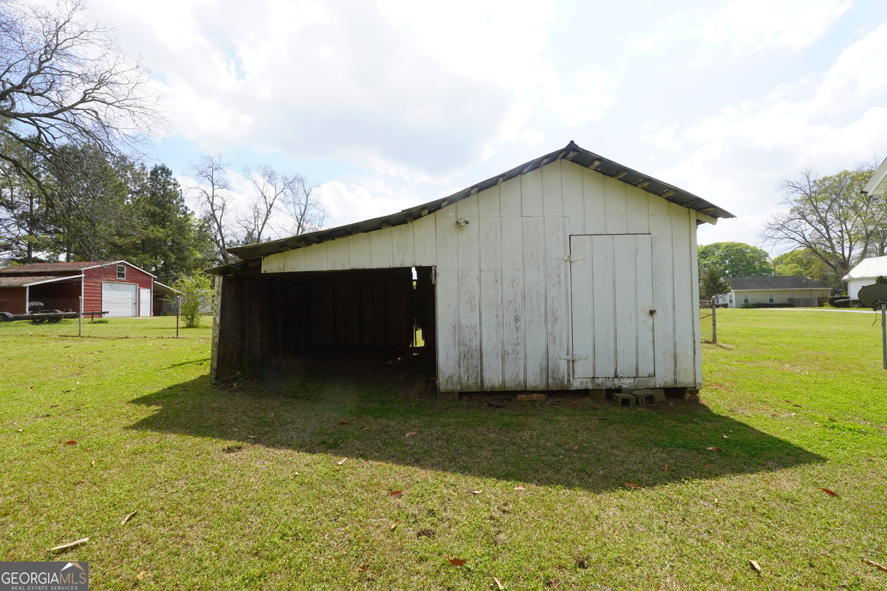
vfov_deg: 74.6
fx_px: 388
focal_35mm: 16
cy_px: 296
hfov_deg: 97.6
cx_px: 444
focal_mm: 10.5
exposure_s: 1/125
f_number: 9
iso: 100
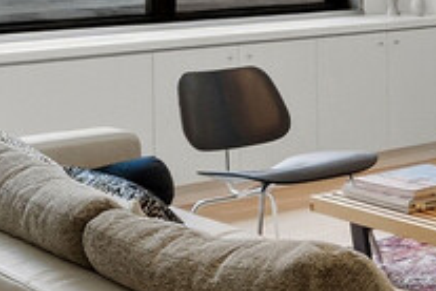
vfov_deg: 13.8
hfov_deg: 20.4
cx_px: 513
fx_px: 1138
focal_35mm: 94
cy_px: -133
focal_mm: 13
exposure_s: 1/6
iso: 400
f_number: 8
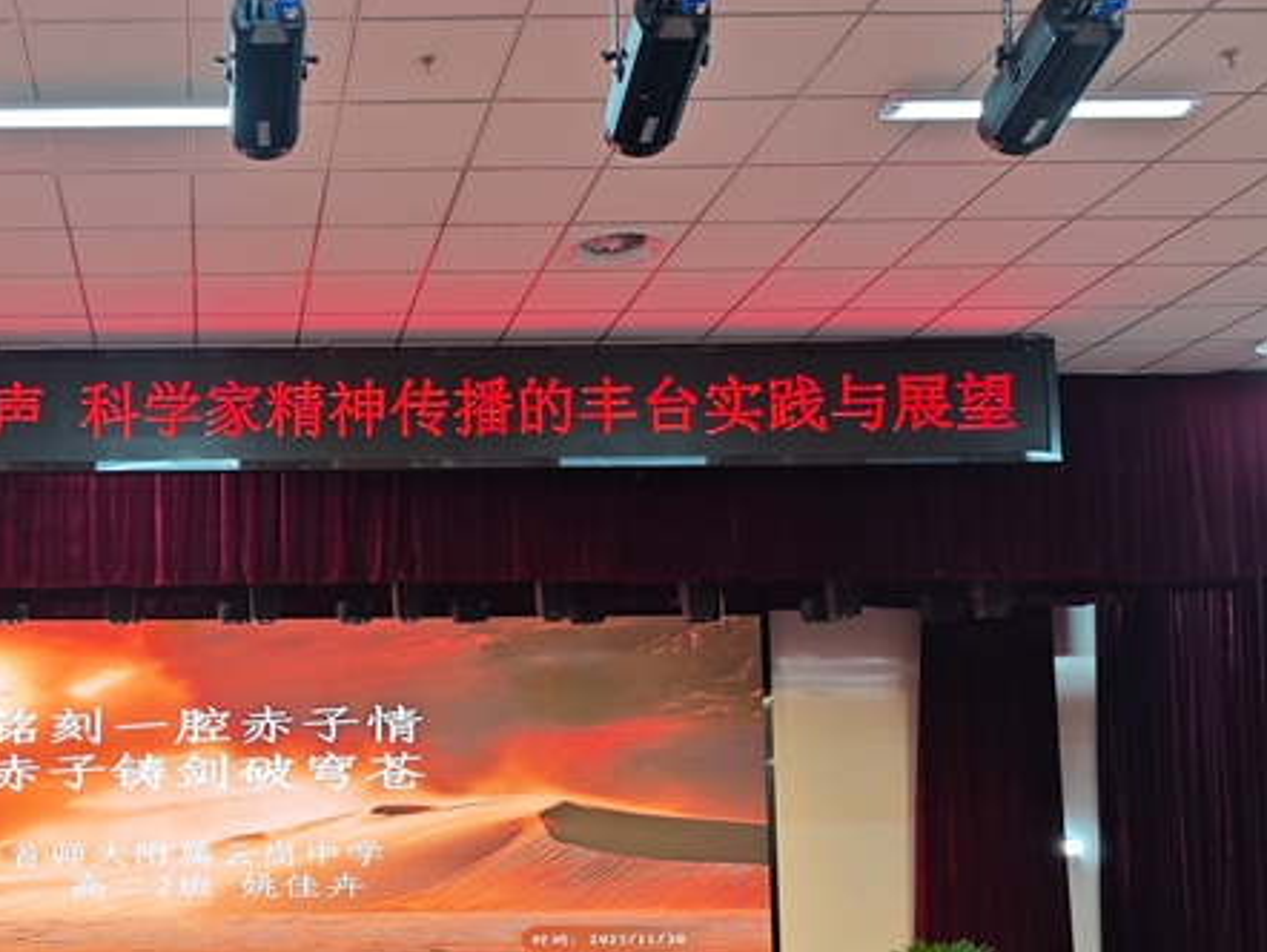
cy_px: 707
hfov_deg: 44.7
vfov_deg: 36.1
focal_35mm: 39
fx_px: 1428
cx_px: 198
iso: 64
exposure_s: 1/50
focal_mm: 8.72
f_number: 1.63
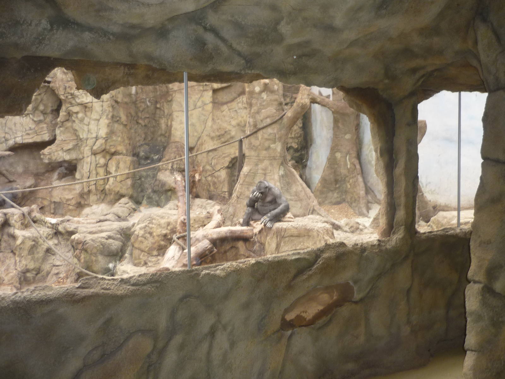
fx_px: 481
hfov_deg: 55.4
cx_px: 252
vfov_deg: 42.9
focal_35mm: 33
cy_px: 190
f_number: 2.8
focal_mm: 5.5
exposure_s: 1/30
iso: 125
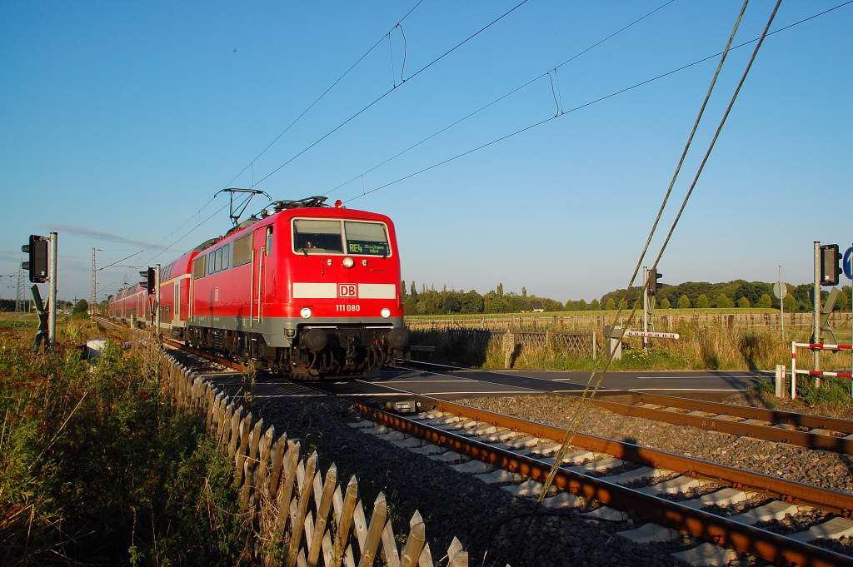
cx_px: 426
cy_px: 284
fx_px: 781
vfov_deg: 39.9
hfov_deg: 57.3
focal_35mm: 33
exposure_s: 1/640
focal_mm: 22
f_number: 8
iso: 400
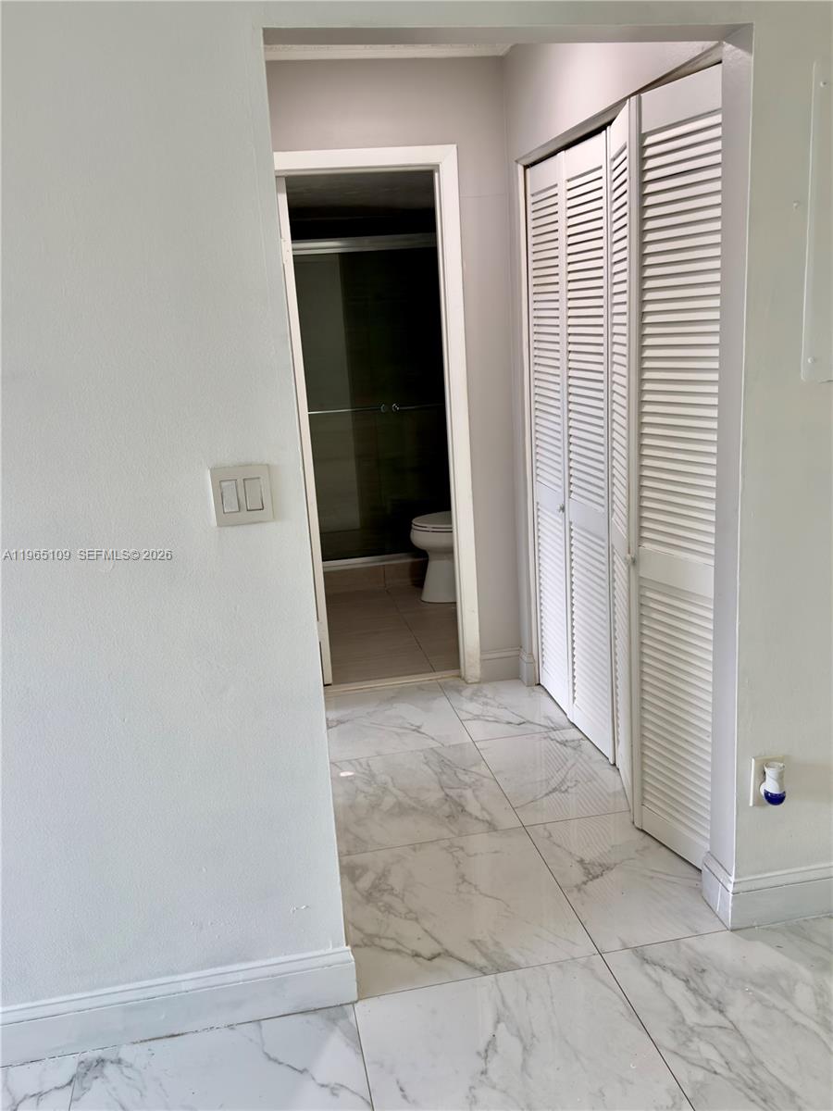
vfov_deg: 61.7
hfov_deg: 48.2
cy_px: 556
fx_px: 930
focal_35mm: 29
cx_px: 416
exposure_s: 1/120
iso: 100
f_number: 1.78
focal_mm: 6.76
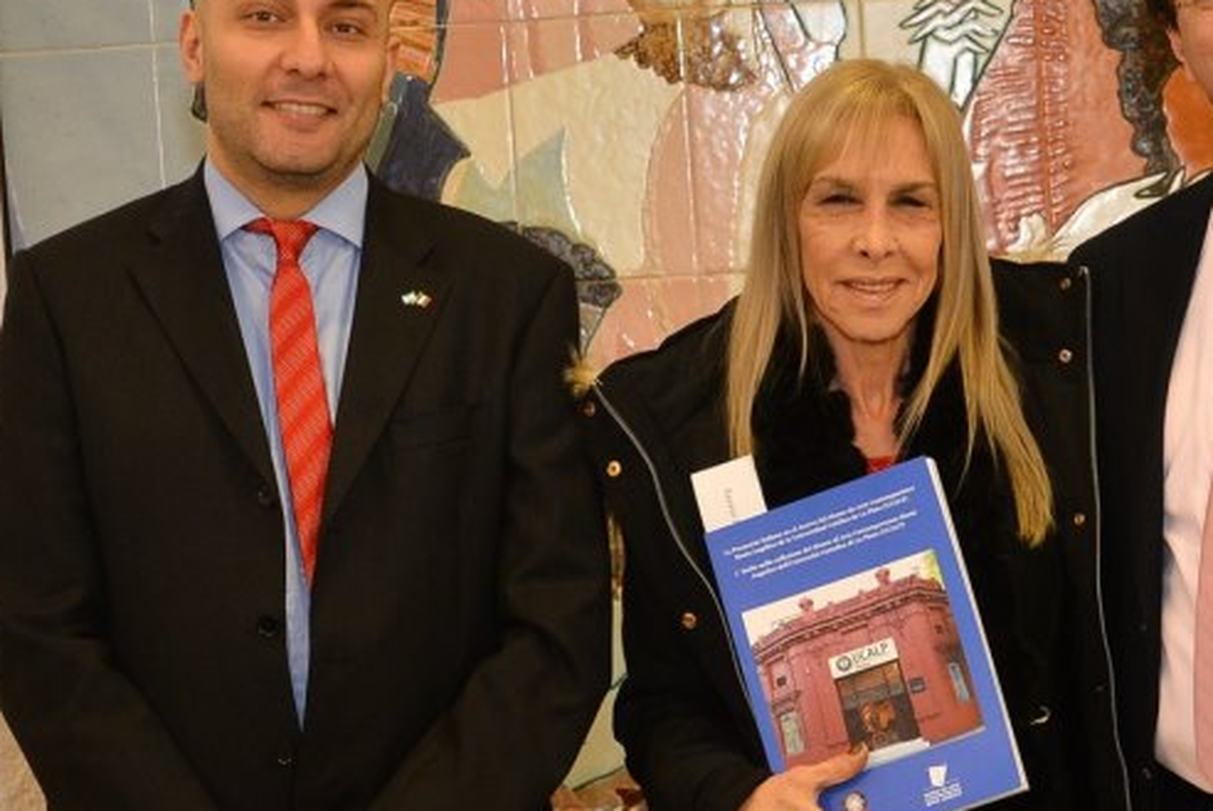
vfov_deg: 10.6
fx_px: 4350
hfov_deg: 15.8
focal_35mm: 129
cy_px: 530
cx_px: 831
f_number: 6.3
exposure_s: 1/60
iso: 1600
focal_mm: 62
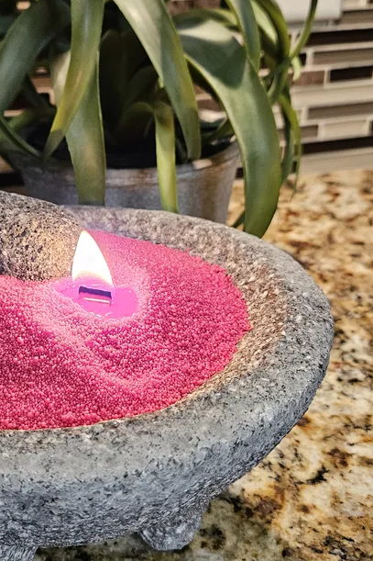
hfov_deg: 28.6
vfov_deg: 41.9
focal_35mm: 47
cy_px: 277
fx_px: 731
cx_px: 148
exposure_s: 1/120
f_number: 1.8
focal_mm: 5.4
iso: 640
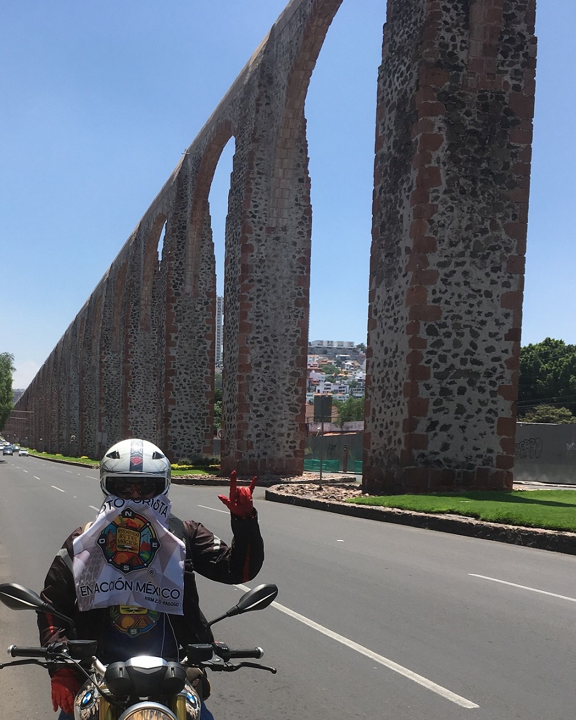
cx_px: 192
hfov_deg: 33.8
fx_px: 938
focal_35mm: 44
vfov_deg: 40.7
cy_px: 549
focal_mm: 4.15
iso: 25
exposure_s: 1/1637
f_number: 2.2
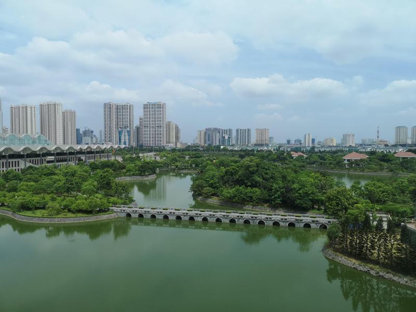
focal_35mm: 27
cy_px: 156
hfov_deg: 65.3
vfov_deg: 51.4
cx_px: 208
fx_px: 324
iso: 50
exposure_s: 1/1852
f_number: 1.8
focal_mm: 3.95
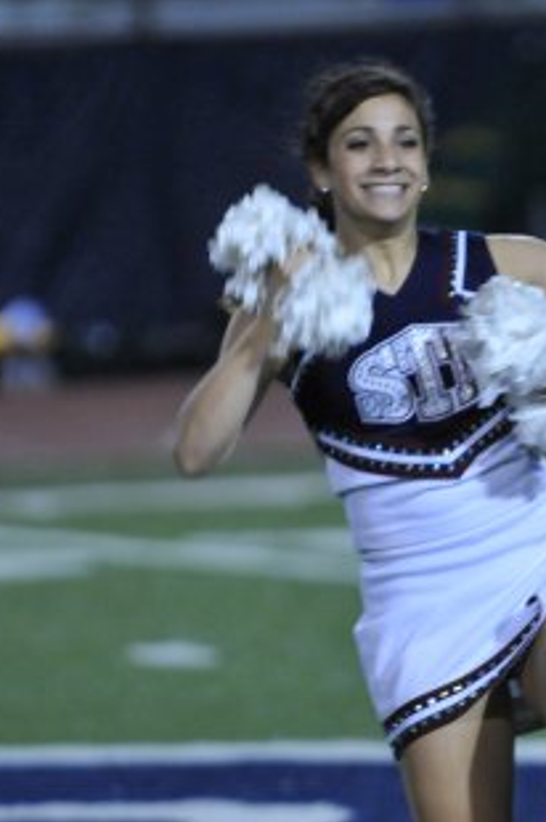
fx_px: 13246
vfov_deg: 3.6
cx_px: 362
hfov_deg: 2.4
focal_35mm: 581
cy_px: 517
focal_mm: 200
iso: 1600
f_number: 2.8
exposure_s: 1/250
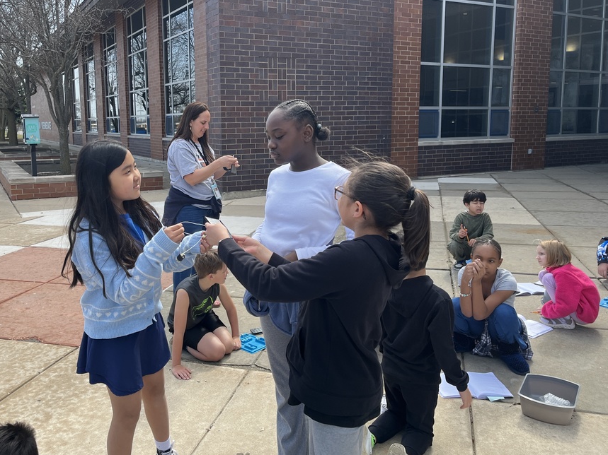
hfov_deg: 58.1
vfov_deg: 45.3
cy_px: 197
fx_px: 544
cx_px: 256
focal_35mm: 31
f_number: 1.6
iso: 50
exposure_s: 1/1117
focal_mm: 5.1
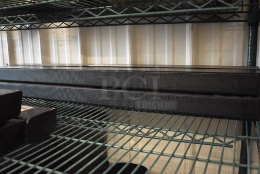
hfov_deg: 57.2
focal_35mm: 33
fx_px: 239
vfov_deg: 40.1
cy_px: 87
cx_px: 130
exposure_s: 1/125
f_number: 3.8
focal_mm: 22
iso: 4500
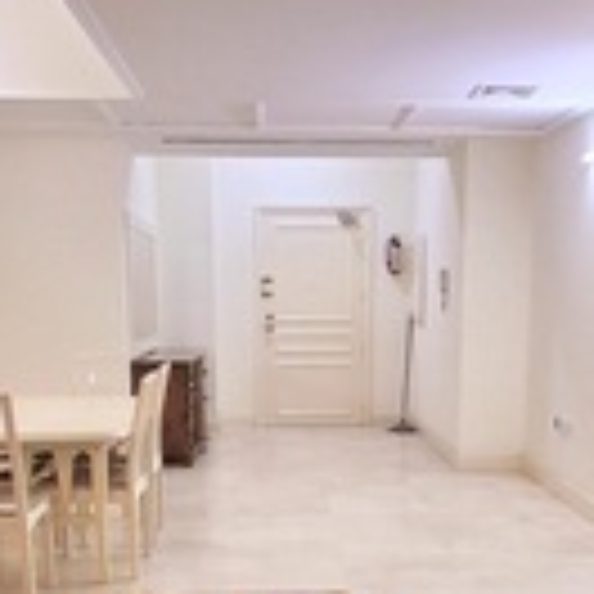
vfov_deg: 33.8
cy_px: 461
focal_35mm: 49
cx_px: 331
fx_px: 951
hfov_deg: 34.6
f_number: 2.2
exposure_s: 1/50
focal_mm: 1.64
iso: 160
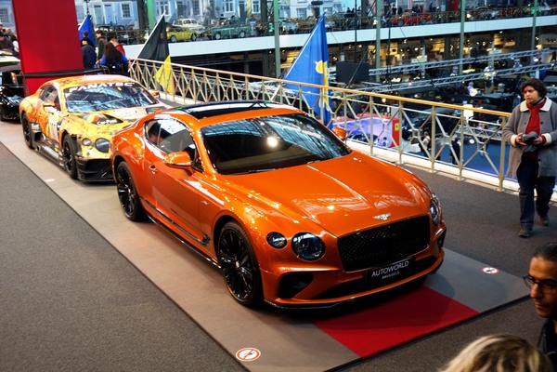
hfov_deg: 46.4
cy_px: 186
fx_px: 650
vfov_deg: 31.9
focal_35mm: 42
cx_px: 278
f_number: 3.2
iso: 320
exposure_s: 1/50
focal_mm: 15.45
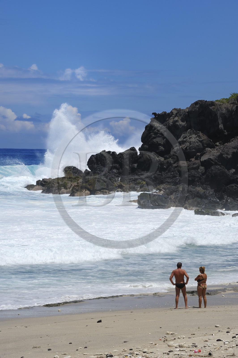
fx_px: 1440
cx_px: 119
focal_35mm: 145
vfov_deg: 14.2
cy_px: 179
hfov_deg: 9.4
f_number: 16
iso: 200
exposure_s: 1/250
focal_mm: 145
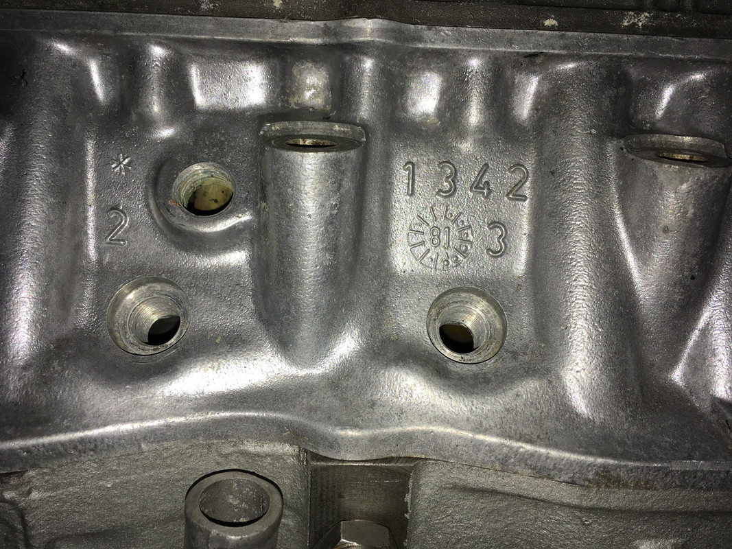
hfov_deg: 61.7
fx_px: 613
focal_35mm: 29
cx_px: 366
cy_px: 274
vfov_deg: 48.2
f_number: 2.2
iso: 25
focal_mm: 4.15
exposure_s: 1/114
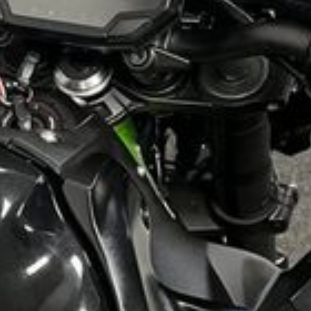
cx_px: -40
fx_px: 1067
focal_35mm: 105
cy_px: 260
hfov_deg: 16.1
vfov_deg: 16.4
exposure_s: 1/50
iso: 160
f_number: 1.6
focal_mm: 5.1
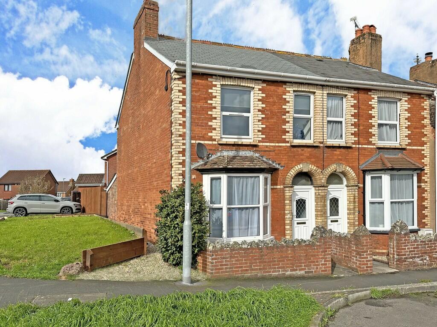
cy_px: 164
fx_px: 303
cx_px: 218
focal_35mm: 24
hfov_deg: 71.6
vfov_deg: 56.8
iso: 80
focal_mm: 6.86
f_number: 1.78
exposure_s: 1/5848
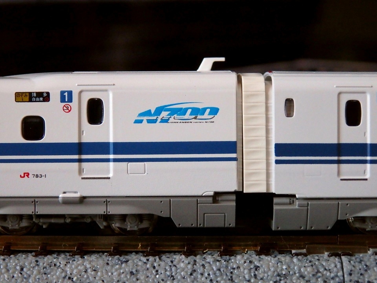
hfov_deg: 22.3
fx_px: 958
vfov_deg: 16.8
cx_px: 188
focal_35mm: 88
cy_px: 142
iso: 800
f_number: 4.8
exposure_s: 1/80
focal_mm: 15.8
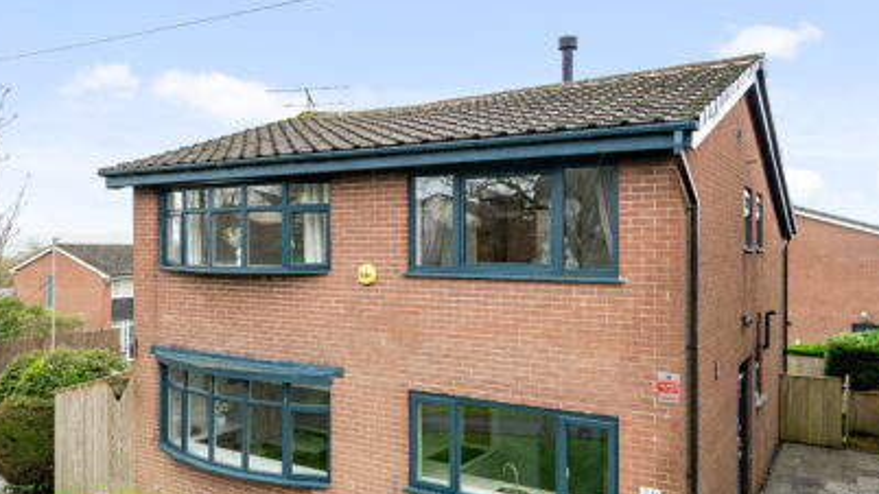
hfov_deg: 67.7
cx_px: 387
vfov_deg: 41.4
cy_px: 275
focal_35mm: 28
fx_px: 653
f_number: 7.1
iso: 800
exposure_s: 1/100
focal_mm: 14
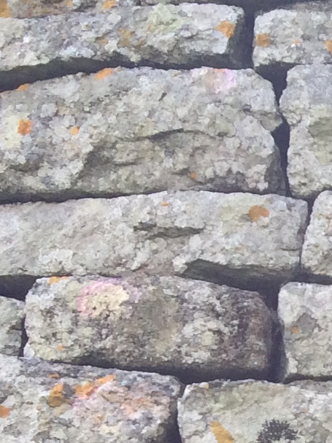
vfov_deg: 11.6
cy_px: 818
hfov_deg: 7.7
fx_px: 1996
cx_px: 1137
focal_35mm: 156
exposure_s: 1/164
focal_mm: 4.15
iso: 32
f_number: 2.2
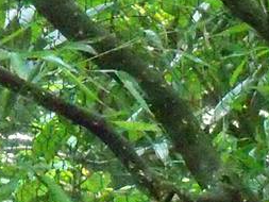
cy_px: -267
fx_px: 6103
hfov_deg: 2.5
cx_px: 427
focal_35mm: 785
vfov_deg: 1.9
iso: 1600
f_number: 4.2
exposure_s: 1/160
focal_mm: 21.9
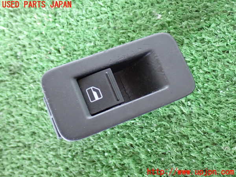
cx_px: 118
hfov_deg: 42.9
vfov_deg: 32.9
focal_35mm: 44
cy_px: 88
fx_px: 300
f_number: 2.9
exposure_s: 1/15
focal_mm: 7.84
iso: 800
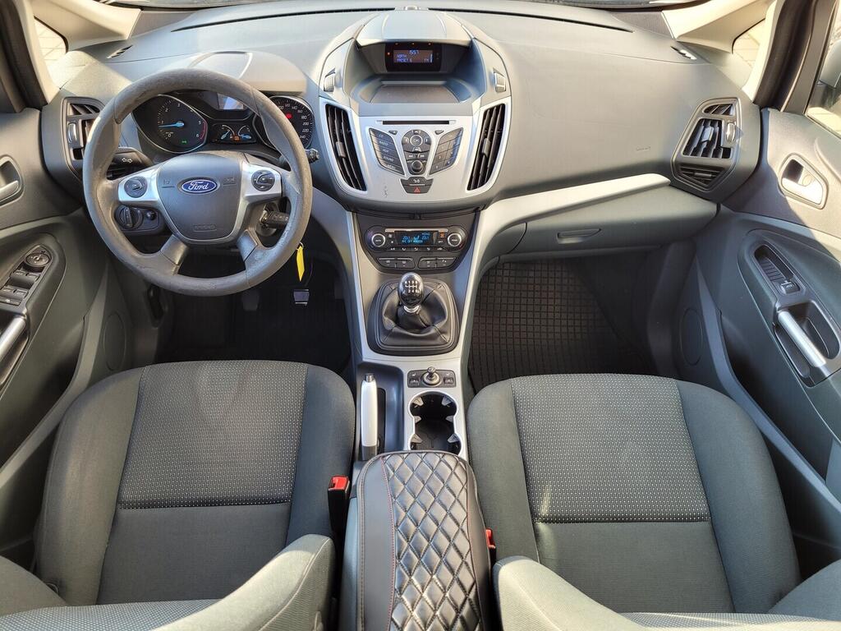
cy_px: 316
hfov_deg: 67.3
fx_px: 632
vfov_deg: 53.1
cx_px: 420
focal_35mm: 26
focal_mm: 5.4
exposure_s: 1/100
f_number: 1.8
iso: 64
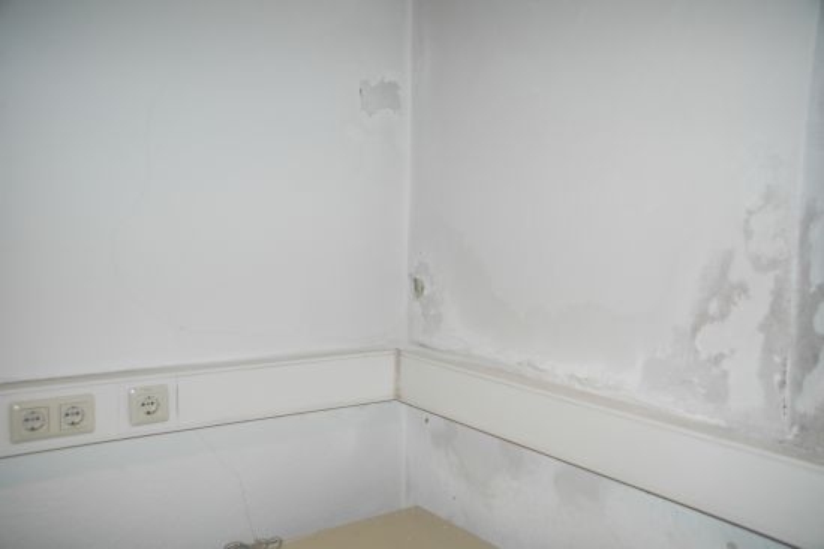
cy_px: 274
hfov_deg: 59.5
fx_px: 721
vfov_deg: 41.7
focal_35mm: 32
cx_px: 412
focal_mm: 21
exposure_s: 1/60
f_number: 3.8
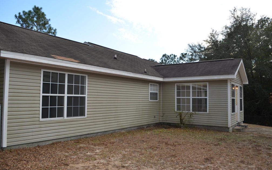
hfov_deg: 66.5
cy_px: 82
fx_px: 208
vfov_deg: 44.5
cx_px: 138
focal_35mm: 28
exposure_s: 1/200
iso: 100
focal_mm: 18
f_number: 7.1
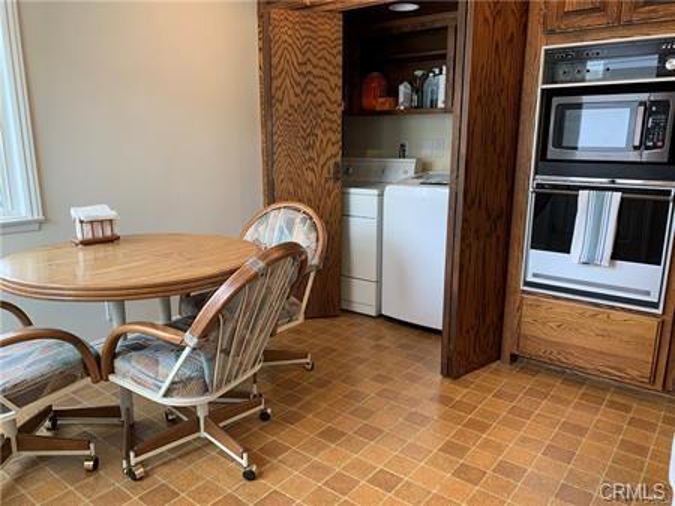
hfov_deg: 67.3
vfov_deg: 53.0
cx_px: 338
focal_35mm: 26
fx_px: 507
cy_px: 253
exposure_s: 1/60
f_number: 1.8
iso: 50
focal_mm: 4.25
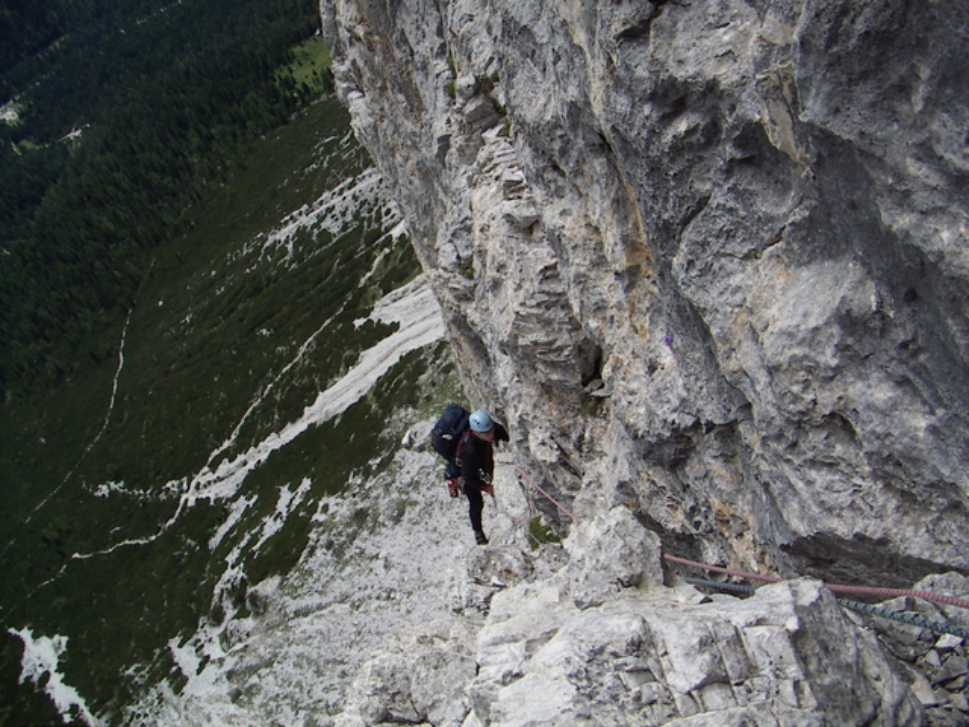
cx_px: 484
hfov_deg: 51.4
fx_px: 1008
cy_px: 364
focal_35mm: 36
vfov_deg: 39.7
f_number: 6.7
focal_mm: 4.7
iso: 50
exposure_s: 1/200
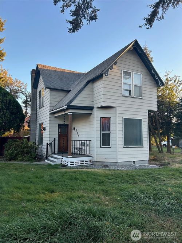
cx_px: 91
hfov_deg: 53.0
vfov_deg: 67.3
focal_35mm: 26
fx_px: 182
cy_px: 122
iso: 50
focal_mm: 5.7
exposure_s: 1/395
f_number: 1.5
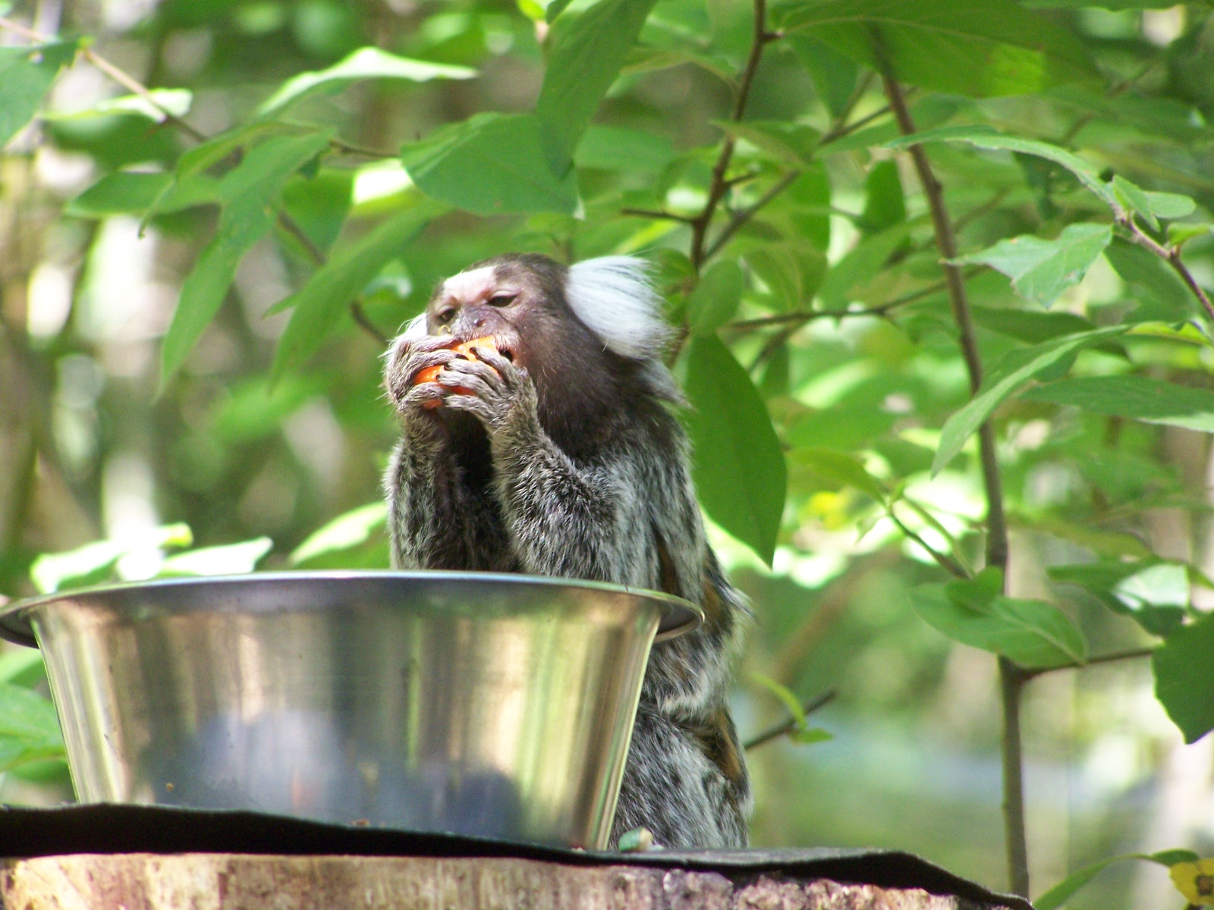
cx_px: 607
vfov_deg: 4.1
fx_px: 12871
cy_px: 455
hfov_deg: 5.4
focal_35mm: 367
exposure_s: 1/80
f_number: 3.6
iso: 160
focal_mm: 60.8
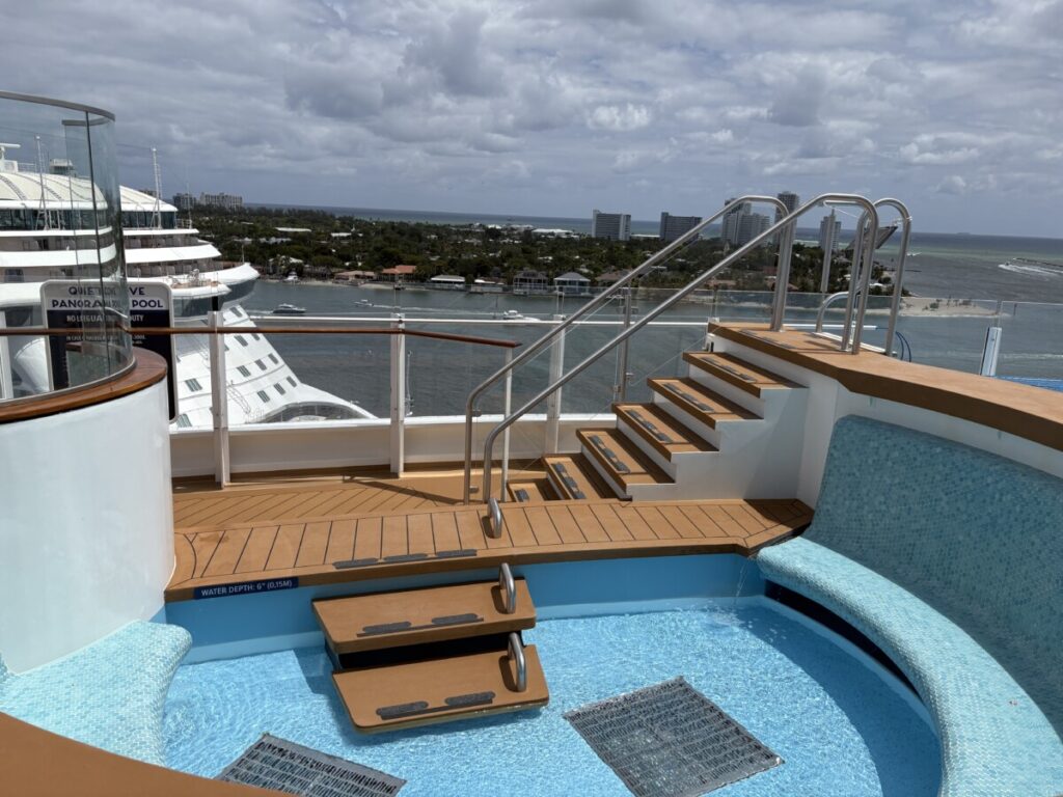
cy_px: 398
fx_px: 798
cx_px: 532
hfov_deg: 67.3
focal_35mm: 26
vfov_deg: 53.1
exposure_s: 1/10101
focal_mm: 5.96
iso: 50
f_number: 1.6
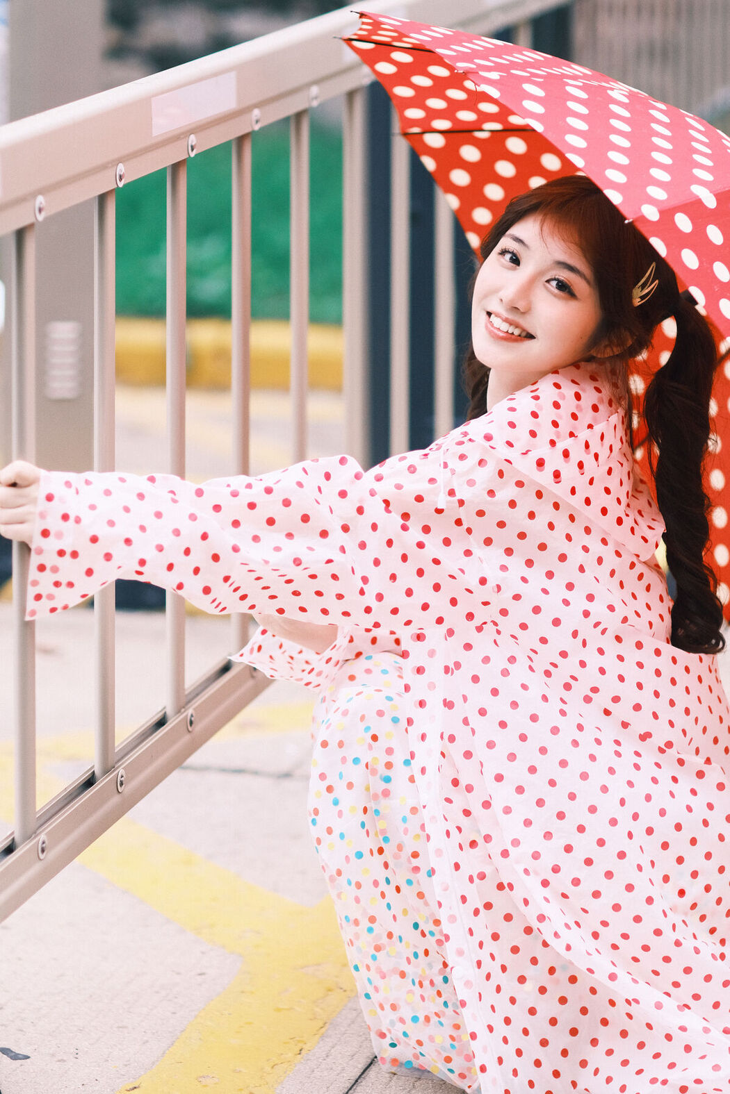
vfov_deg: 16.0
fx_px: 3893
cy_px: 547
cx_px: 365
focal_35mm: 128
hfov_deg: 10.7
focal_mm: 85
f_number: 1.8
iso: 1250
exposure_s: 1/1250
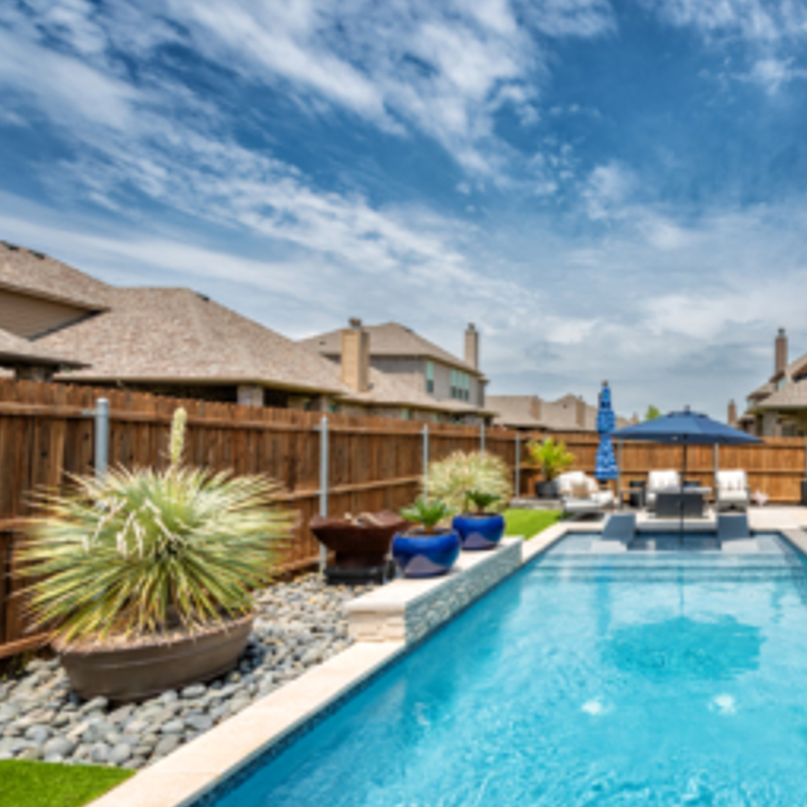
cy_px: 446
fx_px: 554
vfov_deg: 71.9
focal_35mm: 21
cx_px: 684
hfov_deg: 63.5
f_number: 8
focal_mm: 14
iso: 64
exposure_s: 1/320
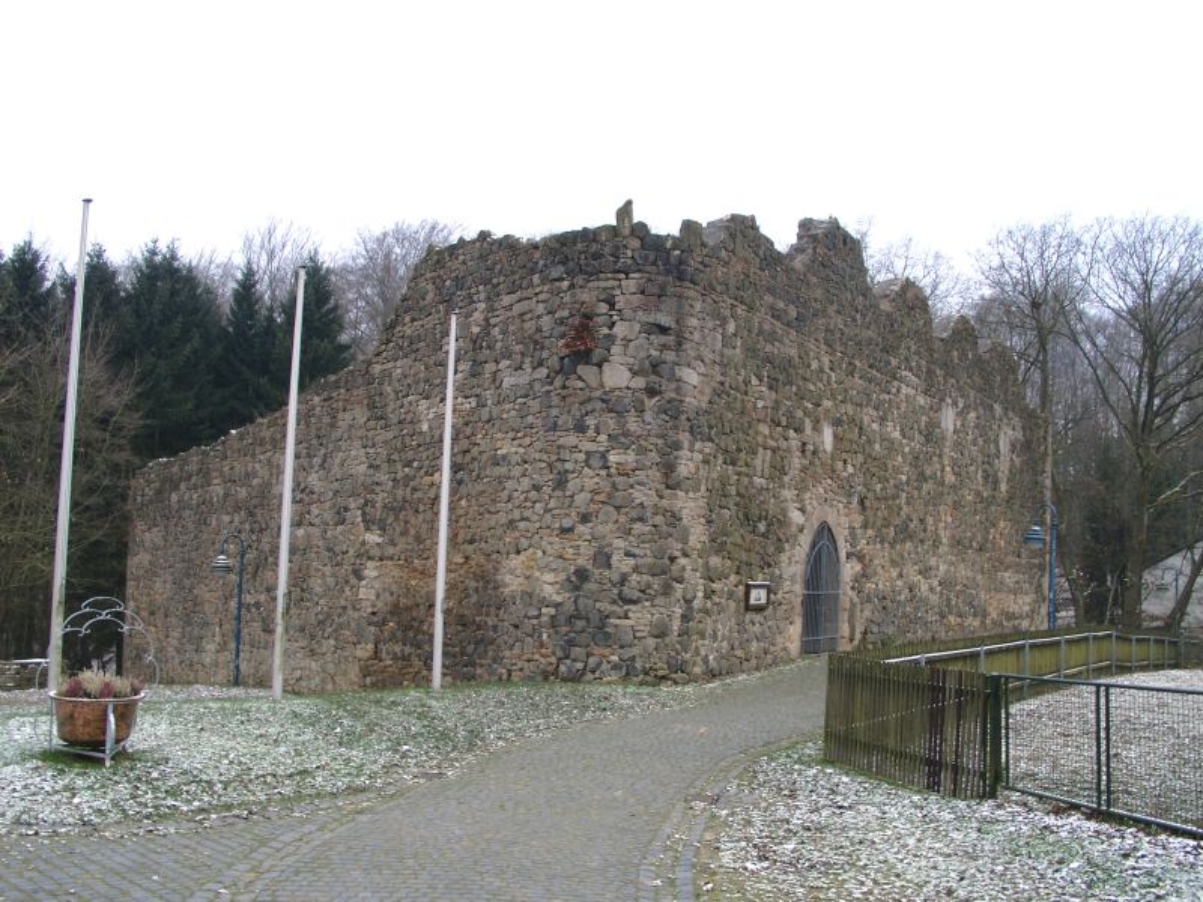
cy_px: 451
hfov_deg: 54.0
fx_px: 1182
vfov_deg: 41.8
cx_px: 602
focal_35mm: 34
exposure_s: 1/10.6
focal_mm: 7.13
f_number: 5.6
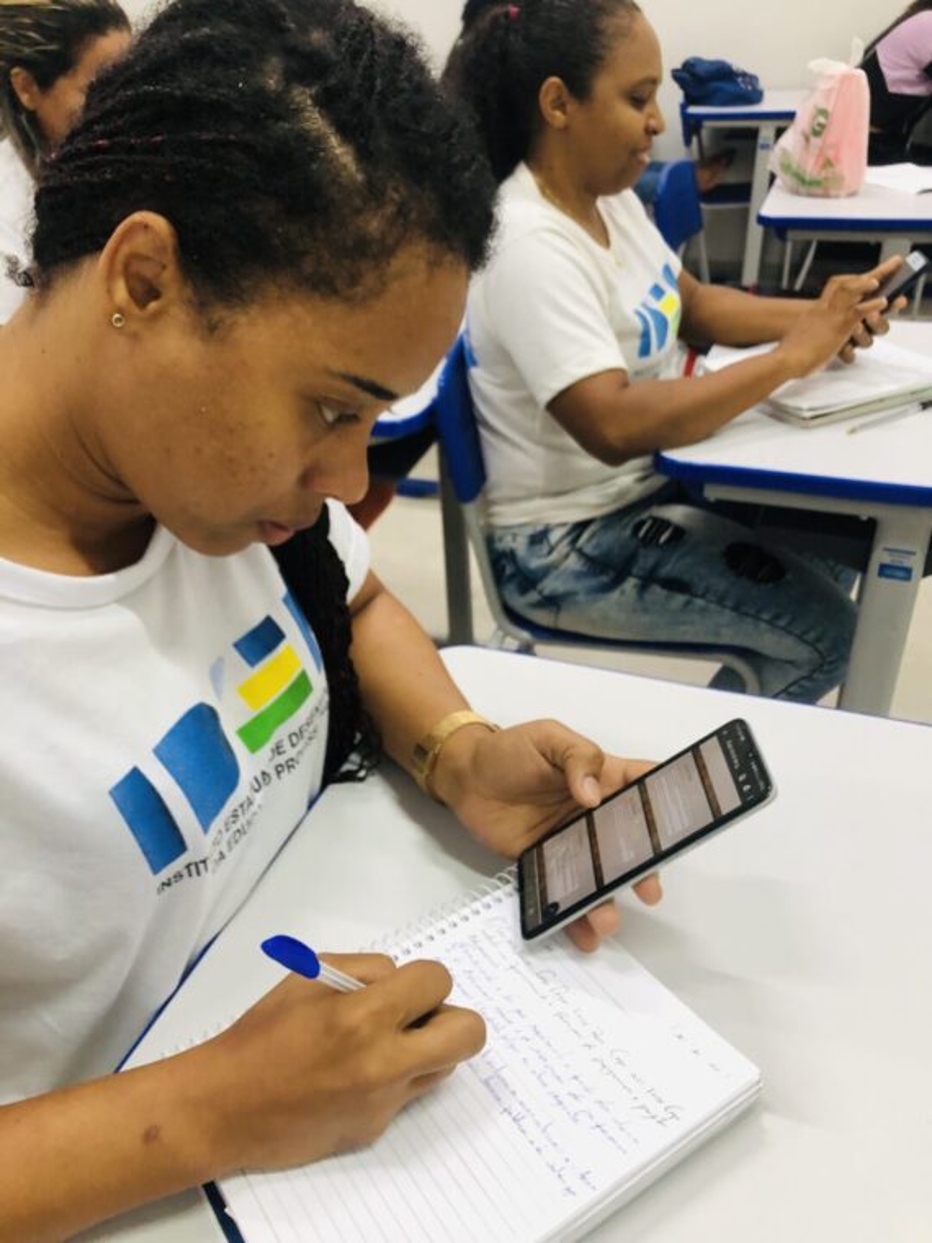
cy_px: 622
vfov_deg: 63.4
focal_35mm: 28
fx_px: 1005
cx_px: 466
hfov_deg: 49.7
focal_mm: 3.99
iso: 64
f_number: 1.8
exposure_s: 1/15
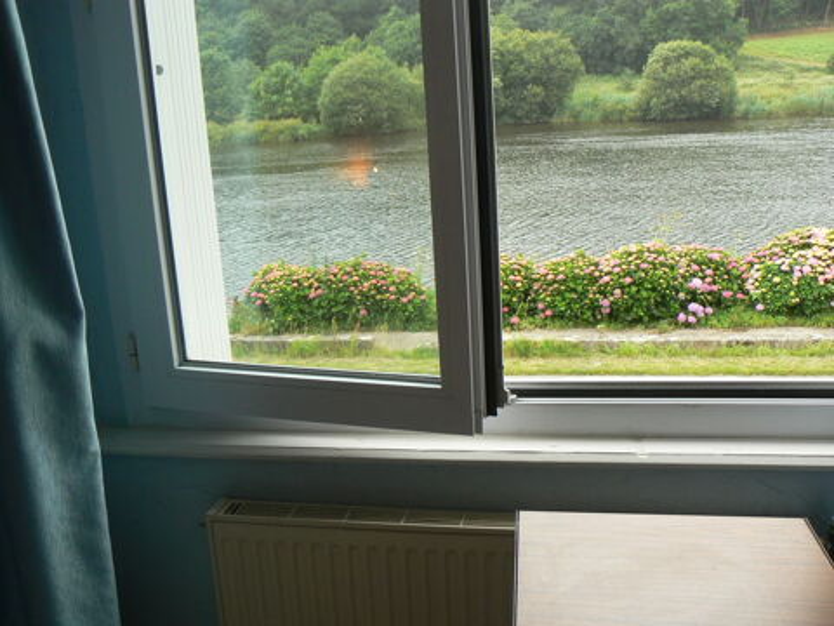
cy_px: 313
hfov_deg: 51.4
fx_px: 867
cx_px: 417
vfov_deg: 39.7
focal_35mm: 36
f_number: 4
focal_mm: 6
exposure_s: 1/100
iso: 80
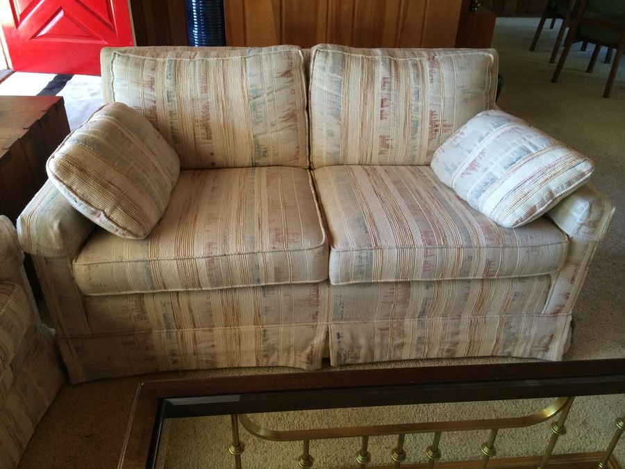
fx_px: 542
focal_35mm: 30
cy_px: 234
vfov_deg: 46.8
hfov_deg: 60.0
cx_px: 312
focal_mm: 4.12
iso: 50
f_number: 2.2
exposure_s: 1/30
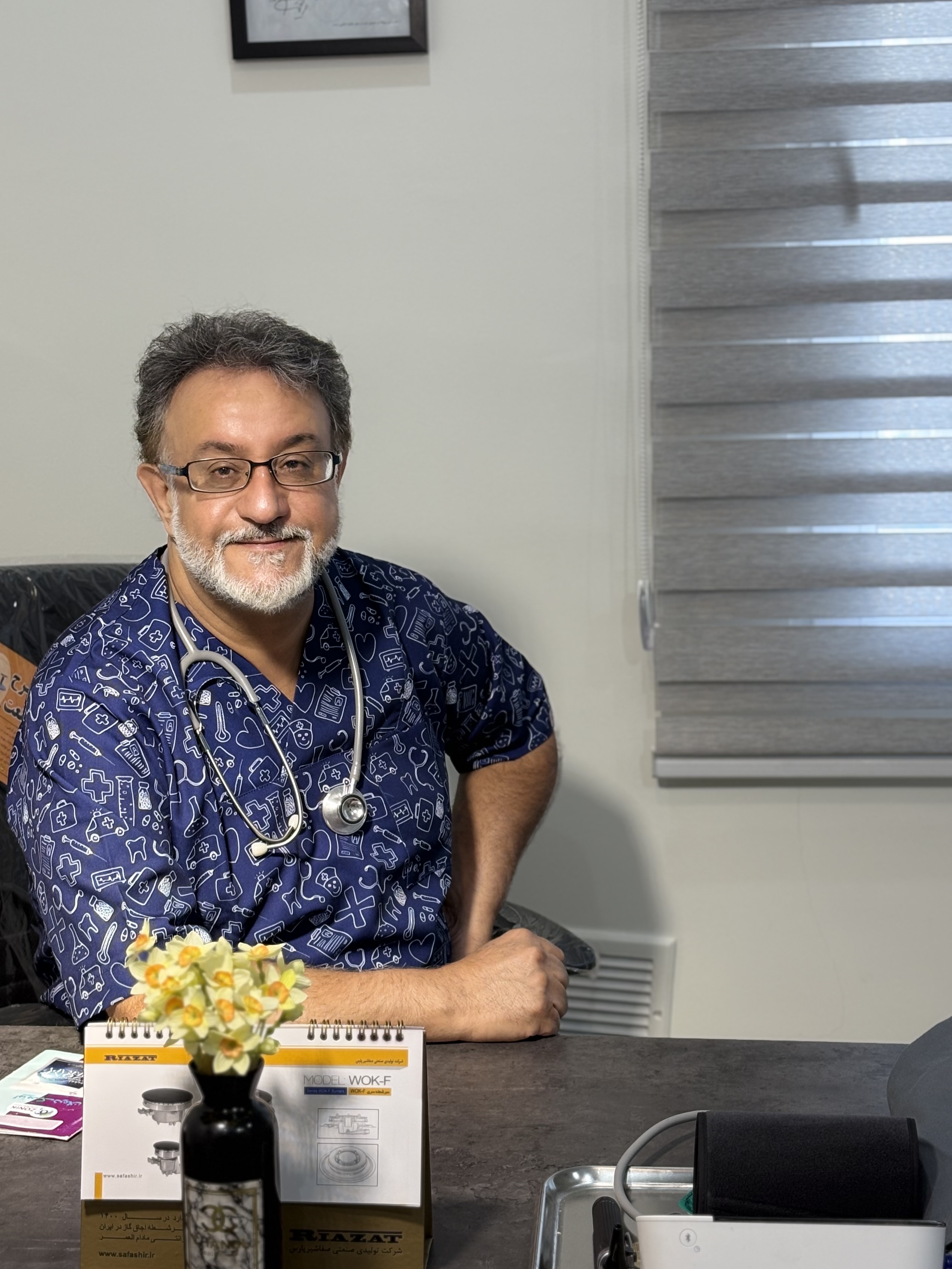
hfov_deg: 23.6
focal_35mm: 62
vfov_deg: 31.2
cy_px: 582
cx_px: 468
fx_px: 2274
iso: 32
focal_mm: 5.96
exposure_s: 1/50
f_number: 1.6
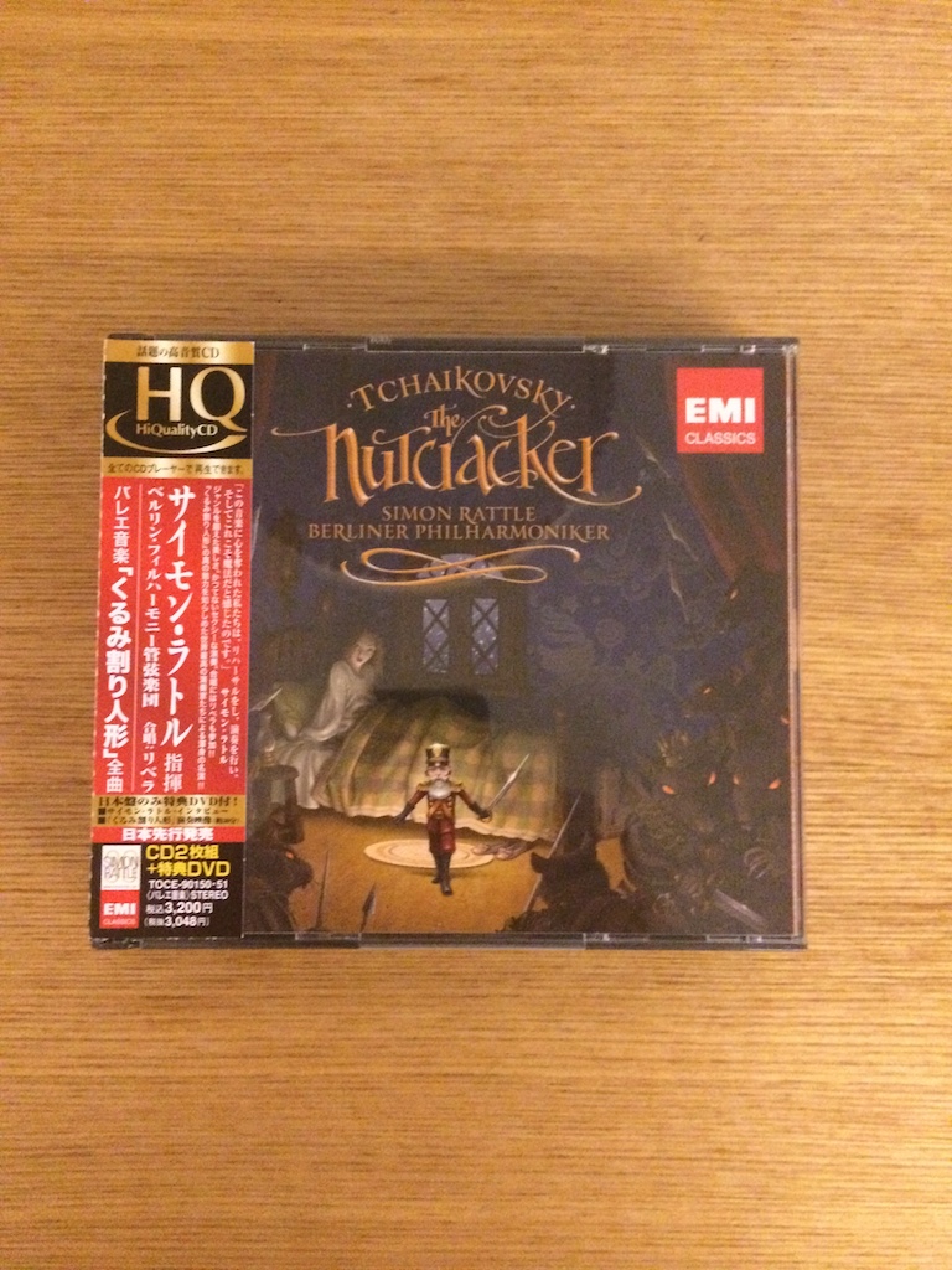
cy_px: 635
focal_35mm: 30
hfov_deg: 46.8
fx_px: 1100
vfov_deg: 60.0
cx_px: 476
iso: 800
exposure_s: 1/17
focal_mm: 4.12
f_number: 2.2
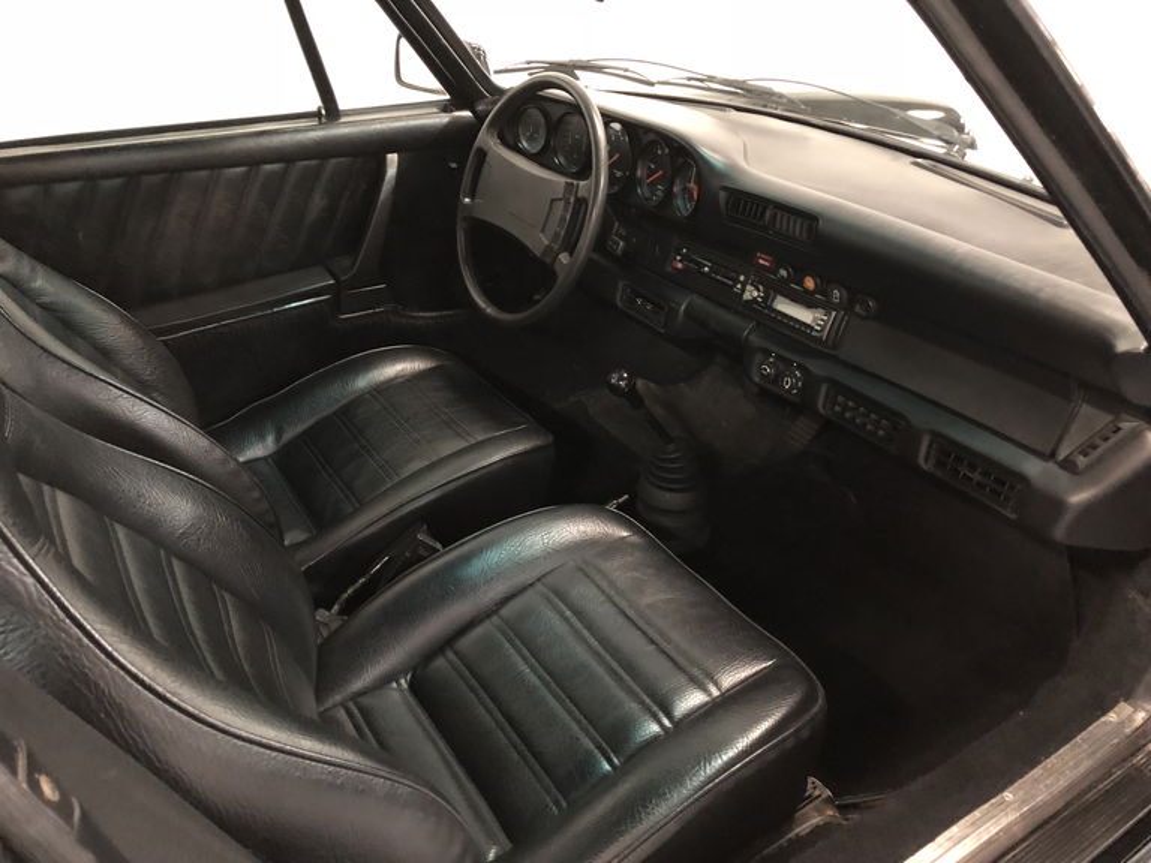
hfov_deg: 63.4
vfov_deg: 49.7
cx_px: 576
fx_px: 931
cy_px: 432
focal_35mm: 28
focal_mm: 3.99
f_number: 1.8
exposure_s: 1/4
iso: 125
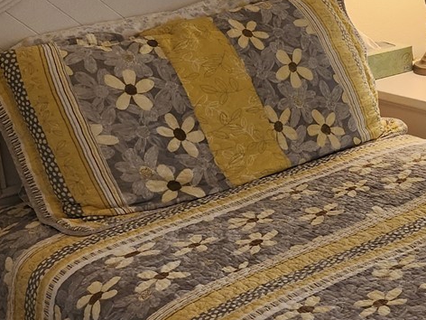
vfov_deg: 18.8
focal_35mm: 78
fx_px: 960
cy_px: 103
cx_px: 490
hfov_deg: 23.2
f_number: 1.8
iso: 200
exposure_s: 1/120
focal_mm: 5.4
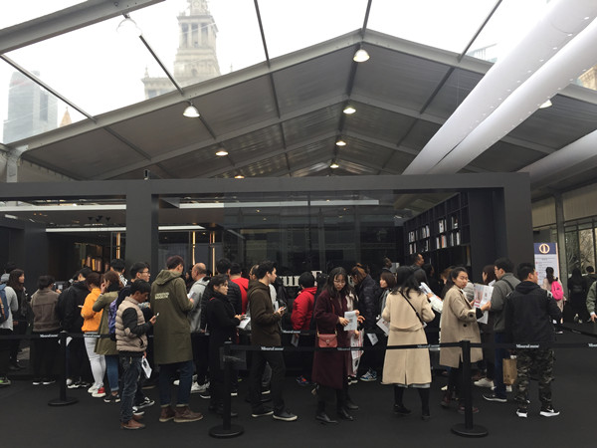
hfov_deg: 61.7
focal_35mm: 29
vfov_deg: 48.2
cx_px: 298
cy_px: 224
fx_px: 500
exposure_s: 1/252
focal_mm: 4.15
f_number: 2.2
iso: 32
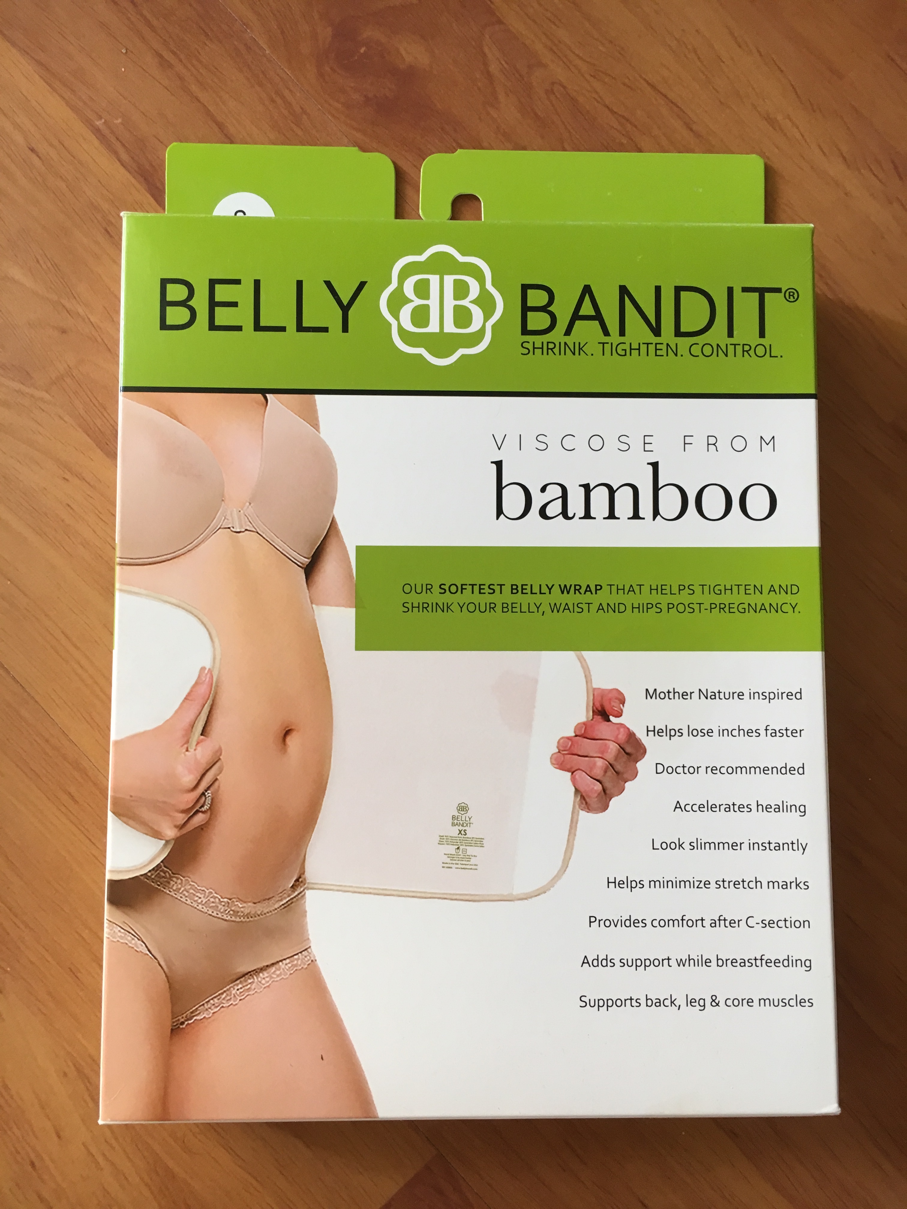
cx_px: 454
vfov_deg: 61.7
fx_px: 1013
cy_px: 604
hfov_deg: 48.2
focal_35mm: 29
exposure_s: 1/33
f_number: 2.2
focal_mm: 4.15
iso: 100
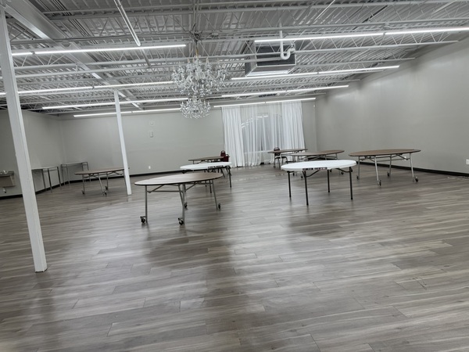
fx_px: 325
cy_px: 176
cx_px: 234
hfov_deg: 71.6
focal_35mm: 24
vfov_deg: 56.8
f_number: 1.78
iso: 80
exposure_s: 1/158
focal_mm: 6.76
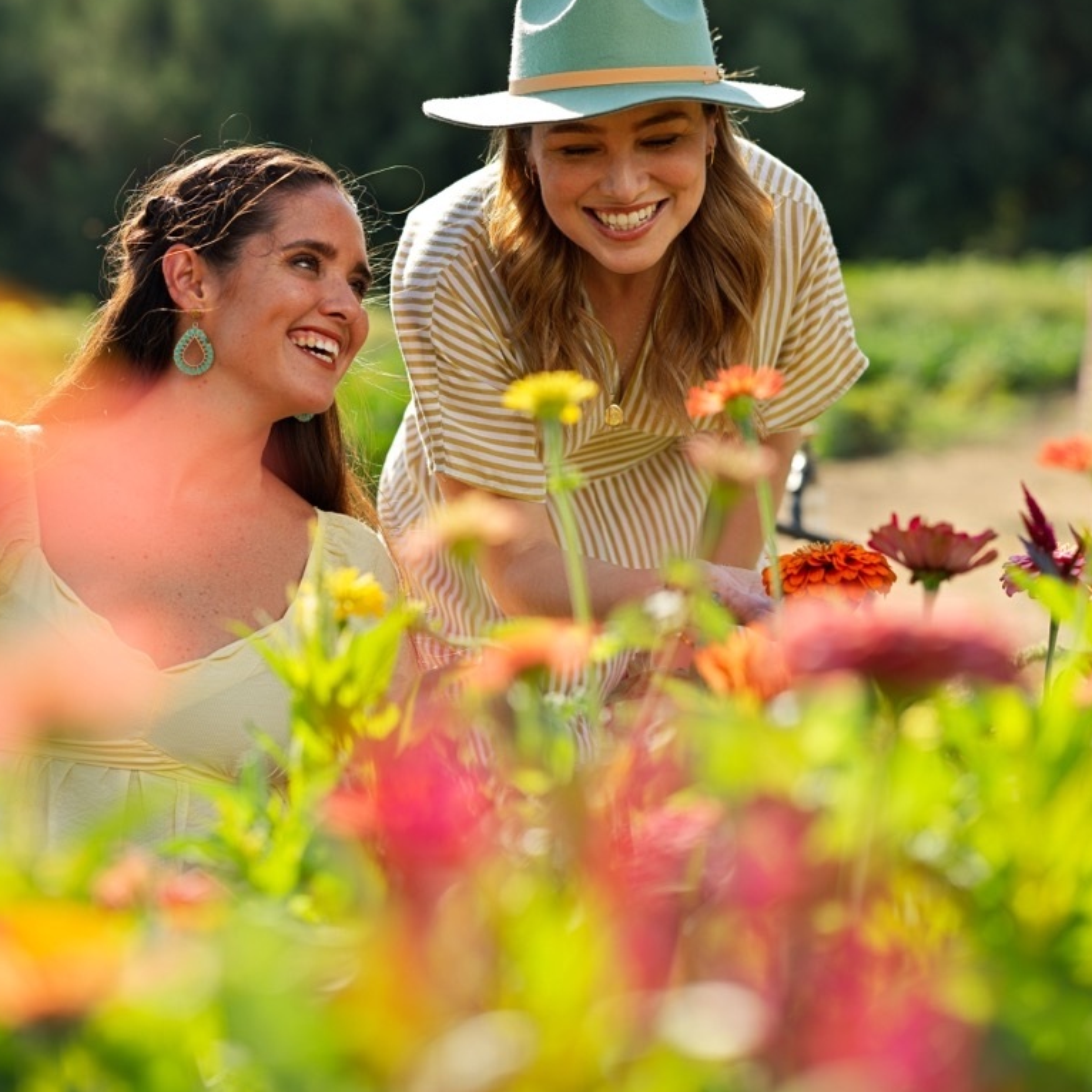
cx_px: 506
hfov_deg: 18.7
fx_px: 3319
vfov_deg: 18.6
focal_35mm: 93
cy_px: 391
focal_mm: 80
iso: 64
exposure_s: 1/320
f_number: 2.8
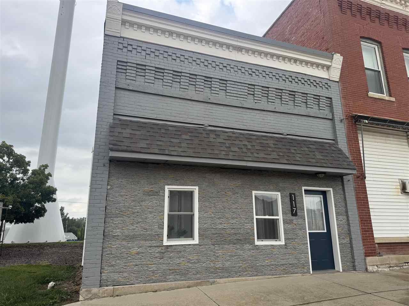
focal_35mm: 24
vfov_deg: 56.8
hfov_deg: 71.6
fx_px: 283
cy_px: 153
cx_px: 204
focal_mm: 6.76
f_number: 1.78
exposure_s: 1/1285
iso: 80
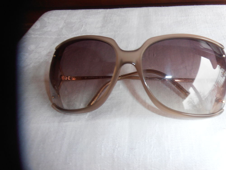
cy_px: 85
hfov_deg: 71.6
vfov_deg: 56.8
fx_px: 157
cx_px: 113
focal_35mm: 24
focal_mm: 4.2
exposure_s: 1/30
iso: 125
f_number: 3
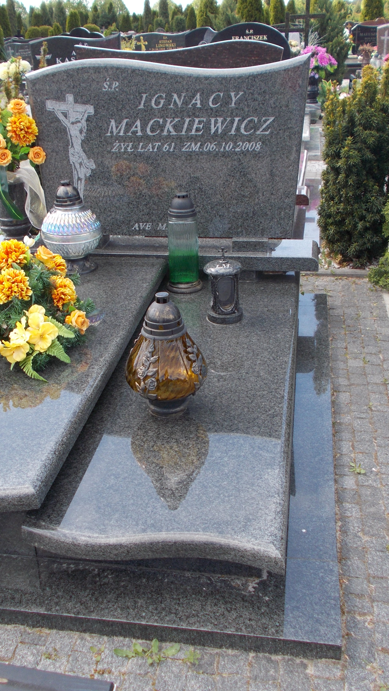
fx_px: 697
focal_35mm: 38
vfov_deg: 52.8
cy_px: 345
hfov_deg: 31.2
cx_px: 173
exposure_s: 1/200
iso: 80
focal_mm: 4.6
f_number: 3.2
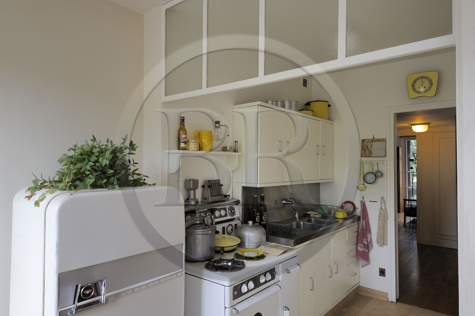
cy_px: 158
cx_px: 238
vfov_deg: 53.1
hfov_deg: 73.8
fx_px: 316
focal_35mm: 24
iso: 800
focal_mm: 24
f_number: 6.3
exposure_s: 1/60
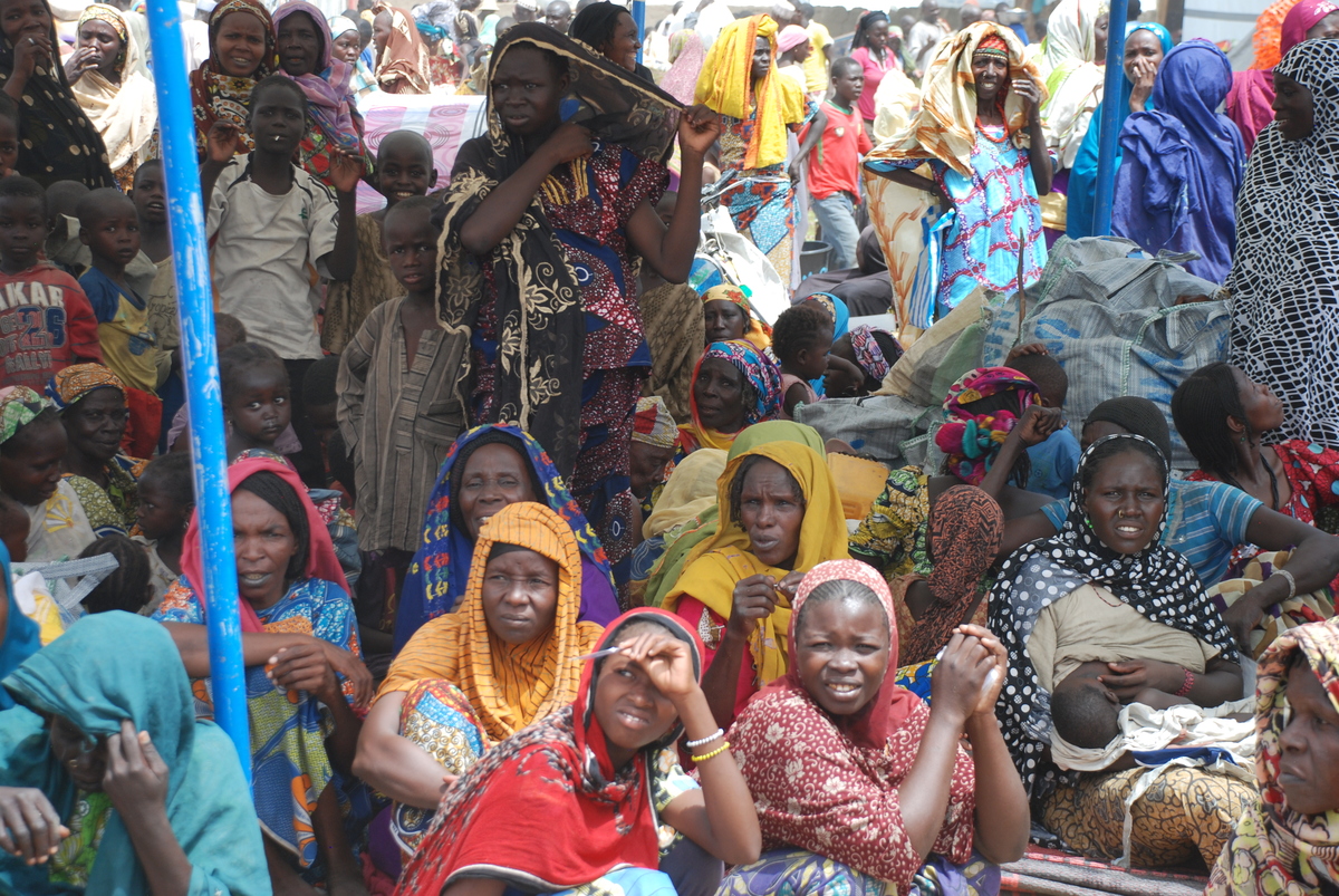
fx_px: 3239
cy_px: 448
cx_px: 670
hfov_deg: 23.4
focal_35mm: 87
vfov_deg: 15.7
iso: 200
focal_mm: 58
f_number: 5.3
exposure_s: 1/250
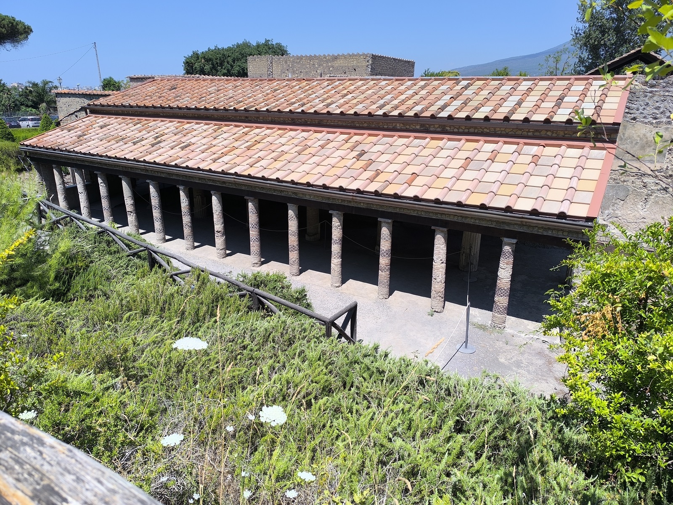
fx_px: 447
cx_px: 336
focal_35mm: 23
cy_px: 252
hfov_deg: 73.9
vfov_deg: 58.9
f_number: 1.65
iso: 50
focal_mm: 6.14
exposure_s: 1/920
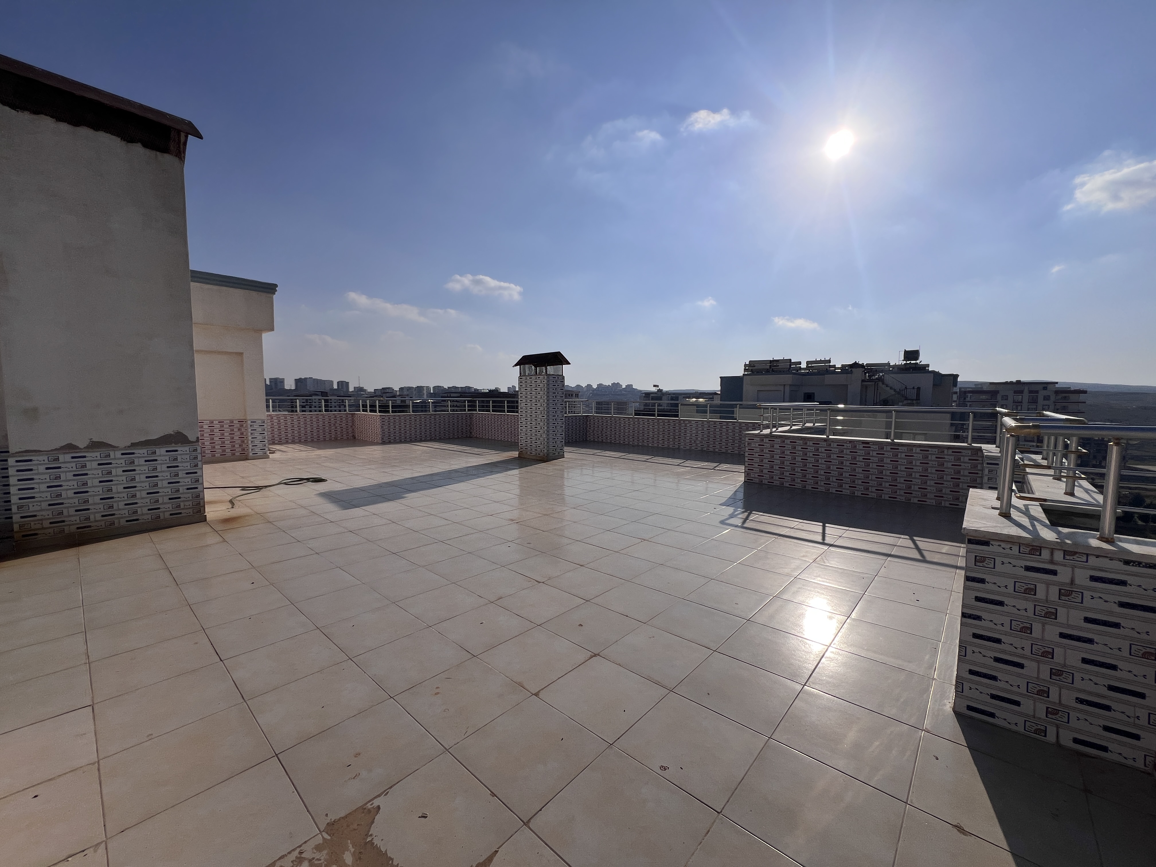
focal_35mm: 13
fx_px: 434
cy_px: 434
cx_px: 578
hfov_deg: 106.2
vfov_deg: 89.9
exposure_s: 1/6944
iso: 32
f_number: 1.8
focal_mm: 1.57
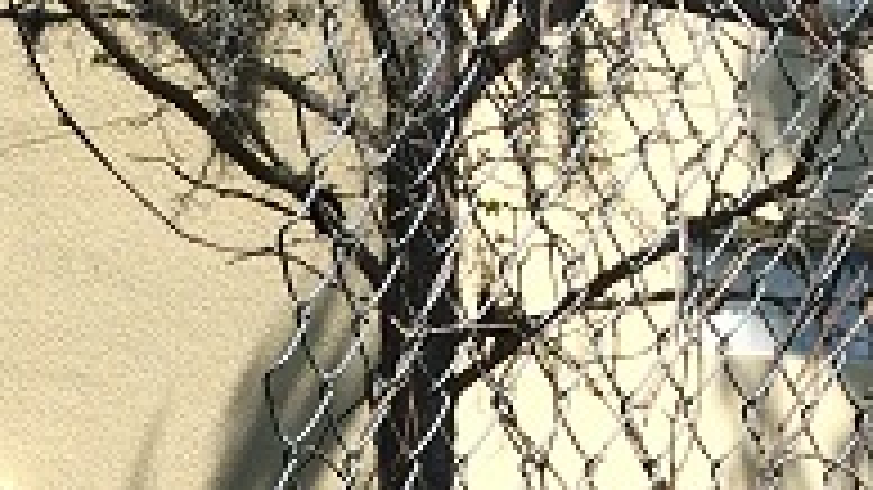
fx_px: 3124
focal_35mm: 135
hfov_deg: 15.5
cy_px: 1241
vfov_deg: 8.2
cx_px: -99
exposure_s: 1/2053
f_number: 2.2
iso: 40
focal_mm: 4.12
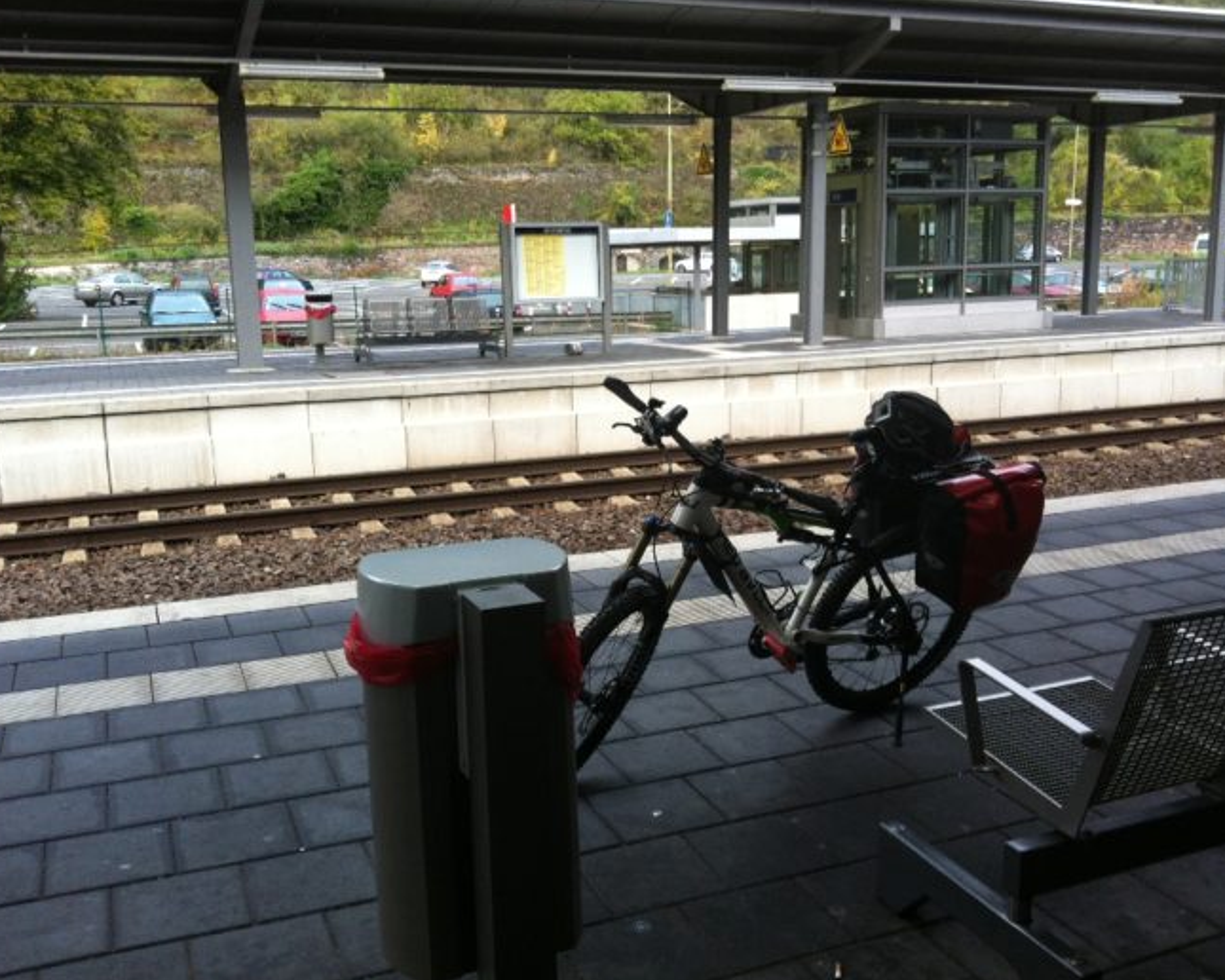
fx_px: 1341
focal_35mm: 37
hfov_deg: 49.1
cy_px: 489
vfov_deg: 40.1
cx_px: 610
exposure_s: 1/30
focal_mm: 3.85
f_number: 2.8
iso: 80
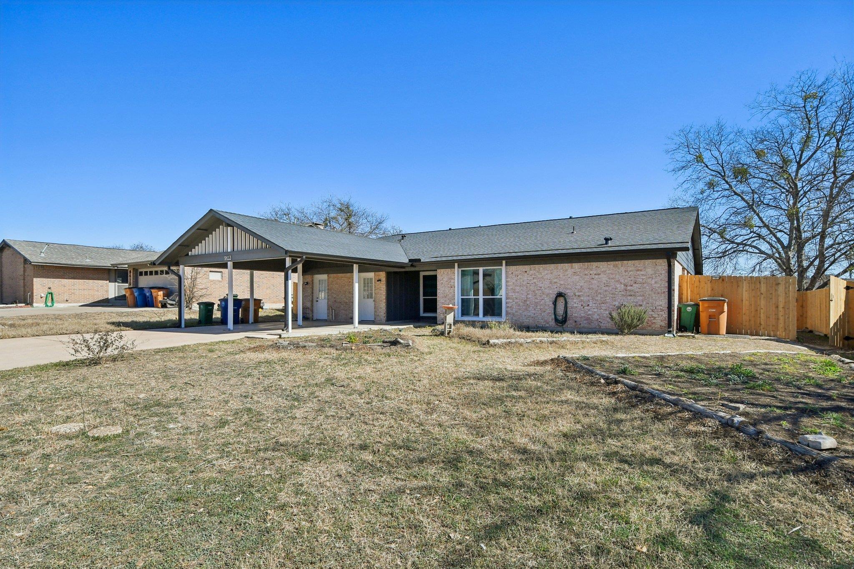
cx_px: 427
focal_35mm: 20
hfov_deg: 85.4
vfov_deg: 63.2
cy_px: 284
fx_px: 463
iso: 400
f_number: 8
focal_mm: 13
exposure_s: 1/2000
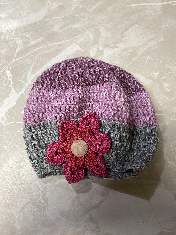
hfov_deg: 53.1
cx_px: 88
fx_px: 176
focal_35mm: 26
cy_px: 118
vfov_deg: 67.3
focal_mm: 4.25
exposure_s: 1/60
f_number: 1.8
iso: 125
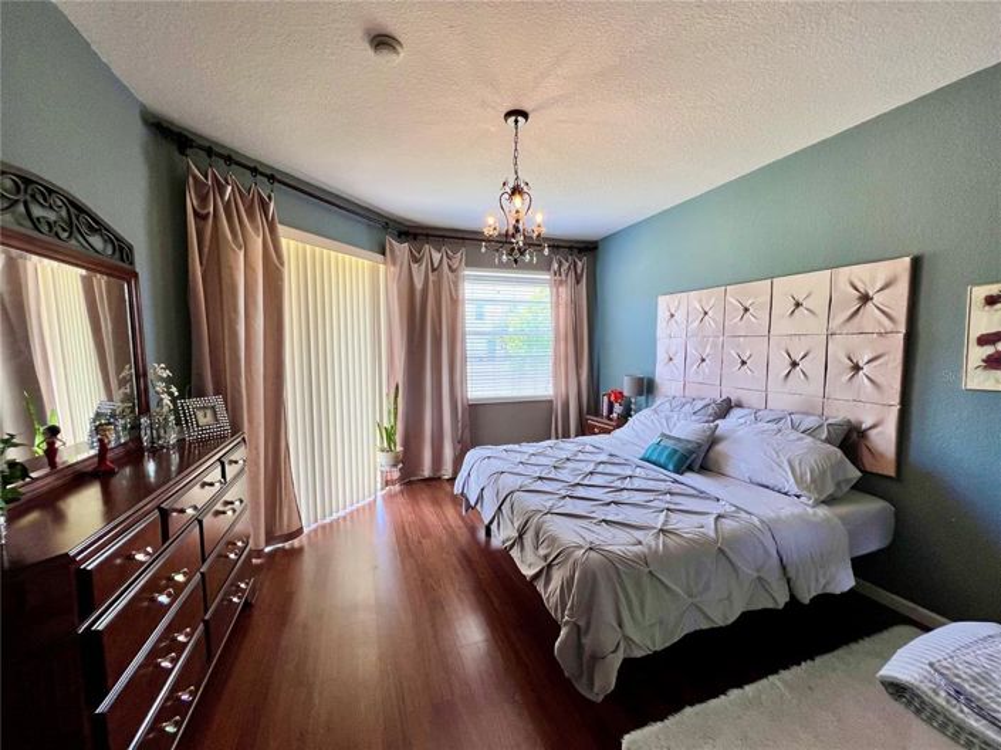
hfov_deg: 106.2
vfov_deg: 89.9
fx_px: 376
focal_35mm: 13
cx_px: 500
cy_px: 375
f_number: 1.8
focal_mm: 1.57
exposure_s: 1/120
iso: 64
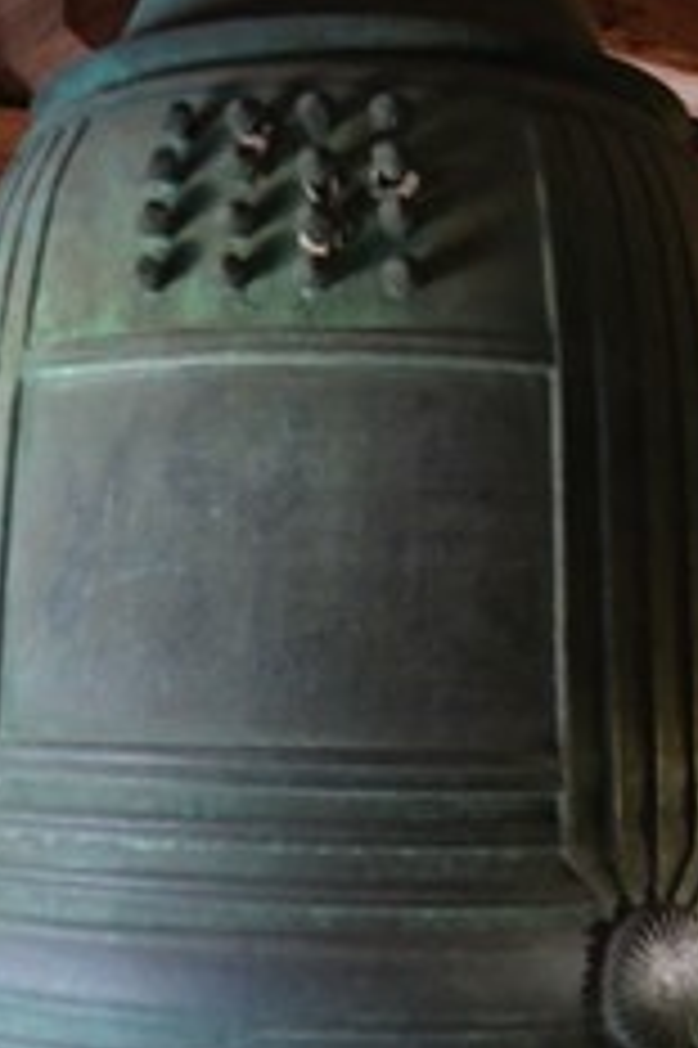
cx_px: 347
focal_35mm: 60
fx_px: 1747
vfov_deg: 33.4
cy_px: 567
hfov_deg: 22.6
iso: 12800
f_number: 4
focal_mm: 35
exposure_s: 1/25
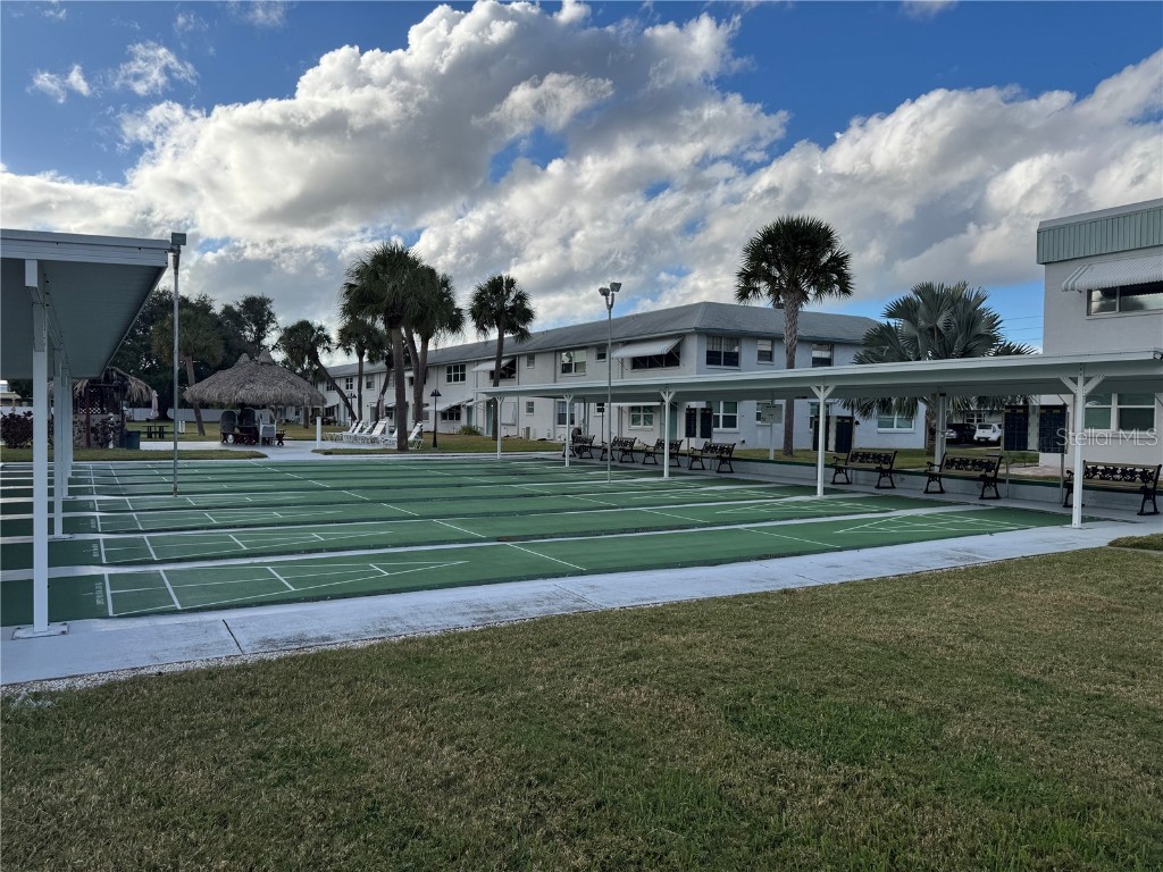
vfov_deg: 56.8
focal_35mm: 24
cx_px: 582
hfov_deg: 71.6
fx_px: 806
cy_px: 436
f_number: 1.78
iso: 80
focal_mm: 6.76
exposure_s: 1/4950
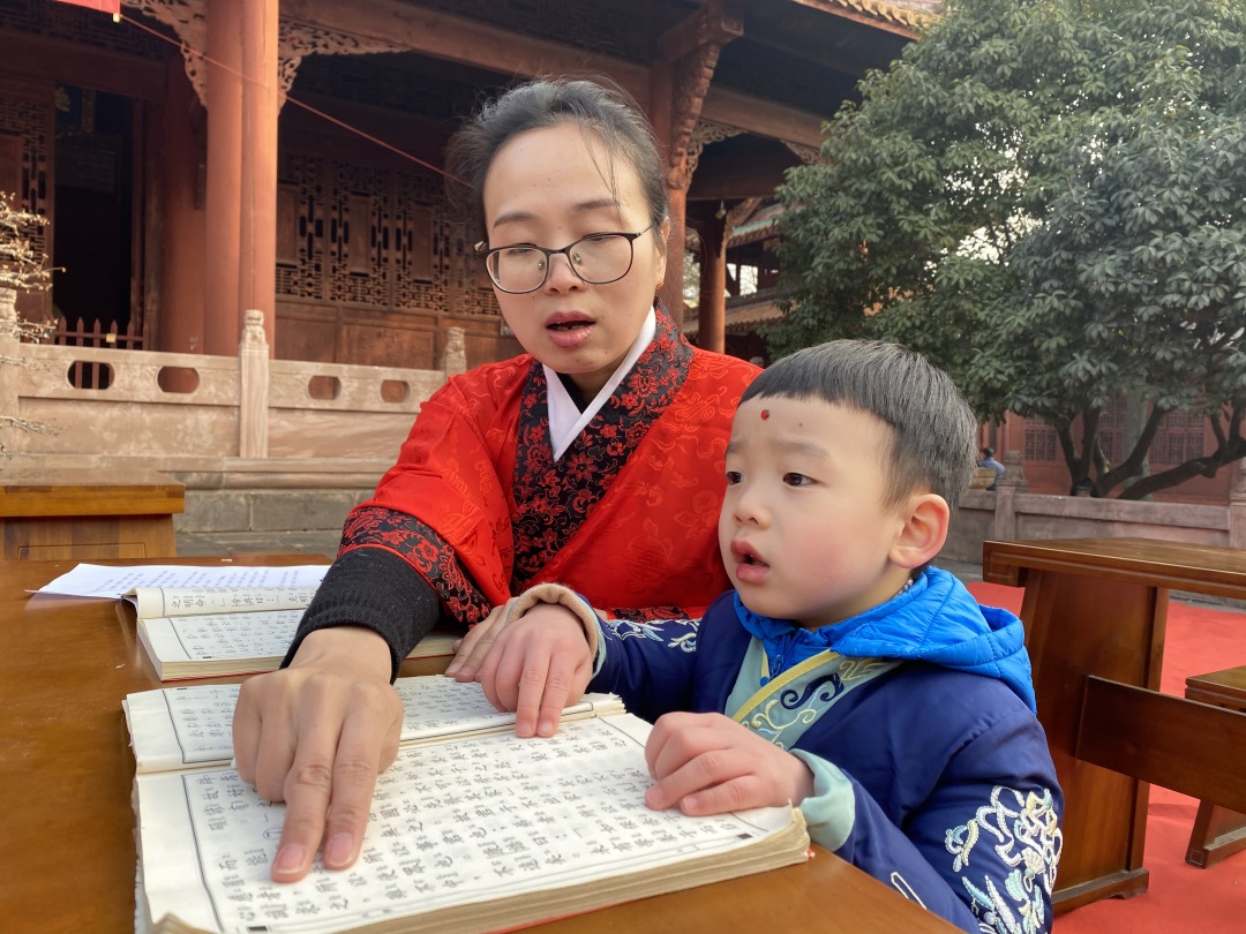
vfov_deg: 53.1
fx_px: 936
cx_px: 623
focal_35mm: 26
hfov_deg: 67.3
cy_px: 467
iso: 32
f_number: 1.8
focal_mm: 4.25
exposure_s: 1/358
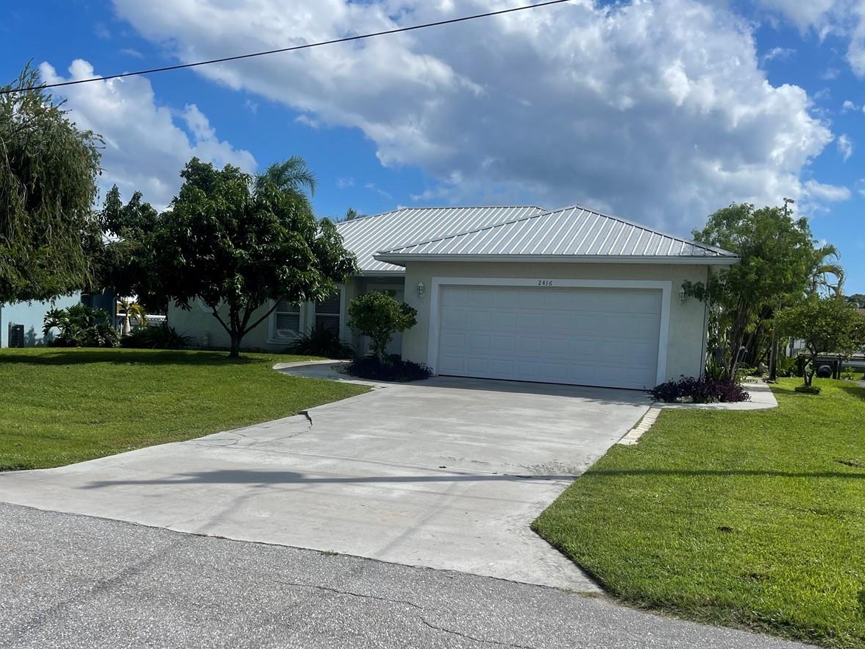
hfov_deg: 53.6
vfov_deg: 41.6
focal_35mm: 34
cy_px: 395
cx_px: 352
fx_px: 850
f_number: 1.6
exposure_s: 1/4717
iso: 32
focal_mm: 5.1
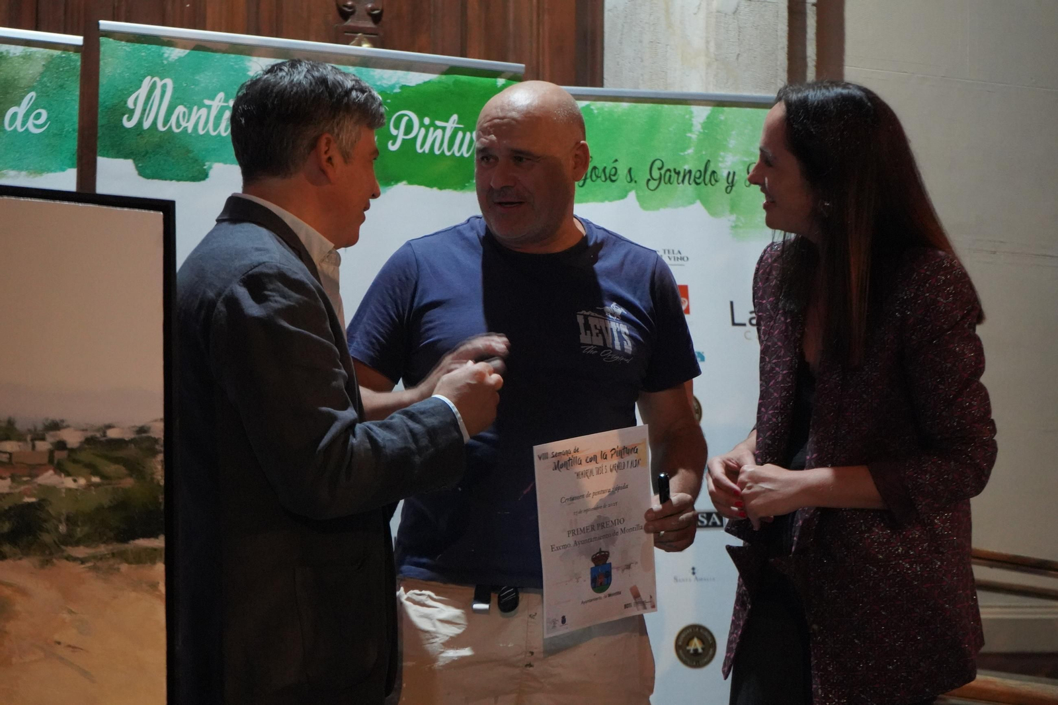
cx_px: 529
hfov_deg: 28.8
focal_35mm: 70
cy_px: 352
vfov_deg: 19.4
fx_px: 2057
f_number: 5.6
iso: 12800
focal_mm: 70
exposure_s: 1/60
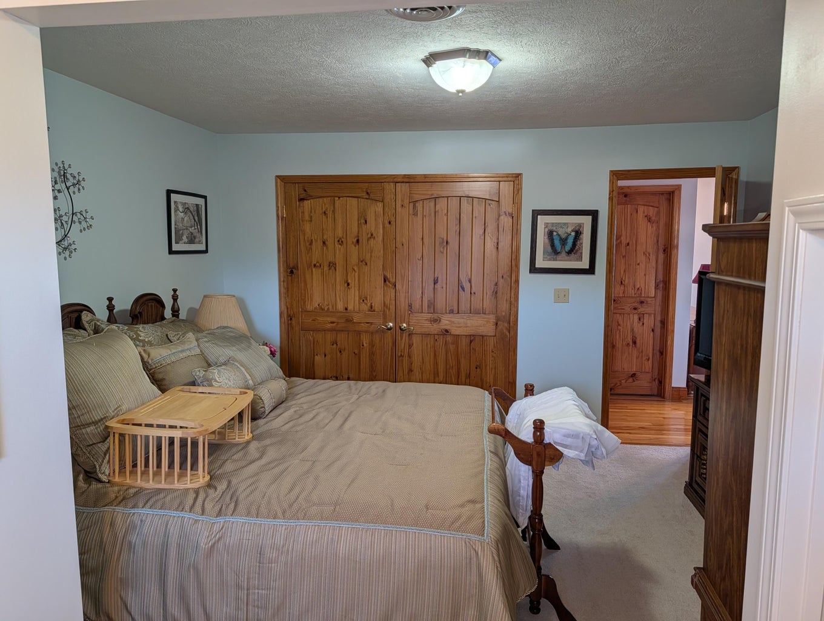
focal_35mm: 24
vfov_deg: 56.9
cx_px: 412
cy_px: 310
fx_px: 572
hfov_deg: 71.5
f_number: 1.68
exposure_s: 1/104
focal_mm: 6.9
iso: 21
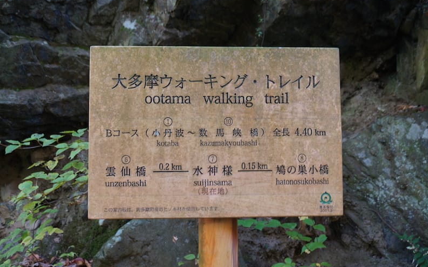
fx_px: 397
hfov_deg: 56.7
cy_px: 128
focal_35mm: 34
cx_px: 216
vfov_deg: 37.2
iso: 320
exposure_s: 1/60
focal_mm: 22
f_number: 4
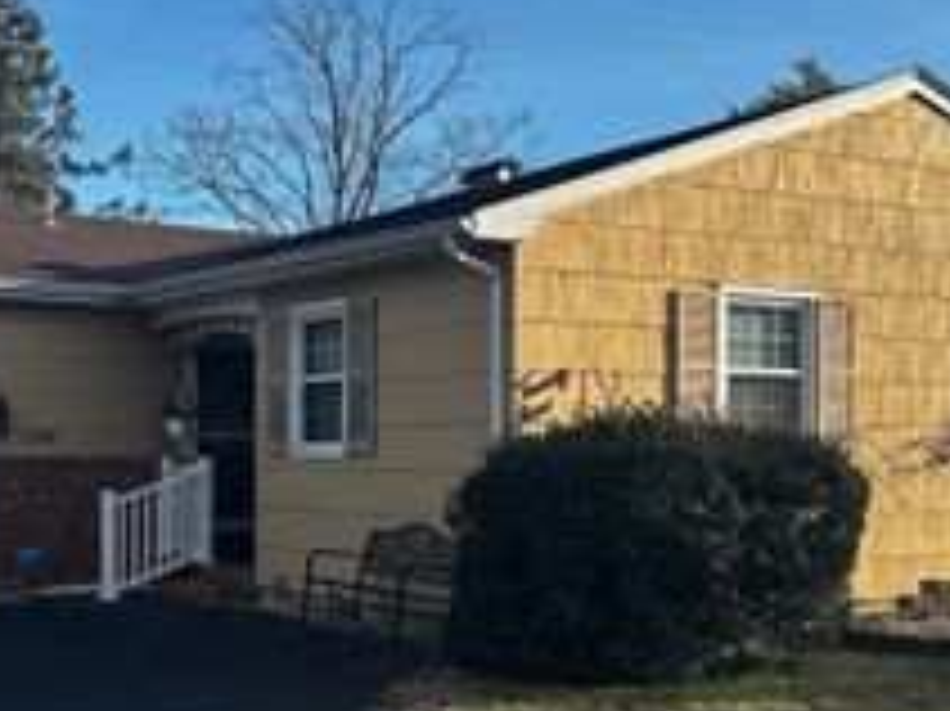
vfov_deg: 25.5
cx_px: 351
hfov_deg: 33.6
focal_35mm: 57
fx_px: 1563
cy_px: 457
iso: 80
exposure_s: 1/2252
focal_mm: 6.86
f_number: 1.78
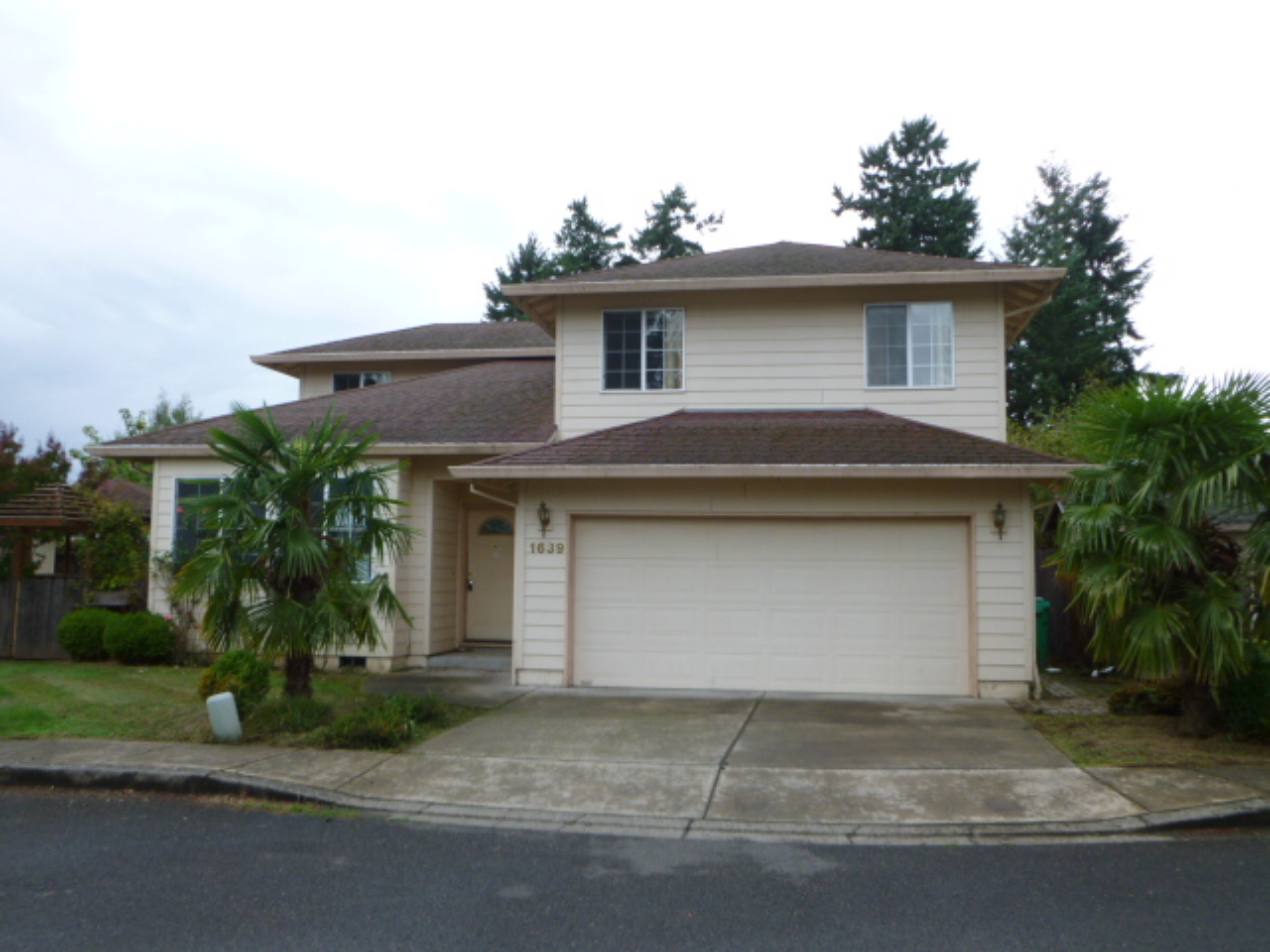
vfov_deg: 46.8
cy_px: 476
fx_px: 1101
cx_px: 635
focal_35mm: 30
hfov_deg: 60.0
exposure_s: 1/160
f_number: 3.4
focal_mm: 5.4
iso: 100
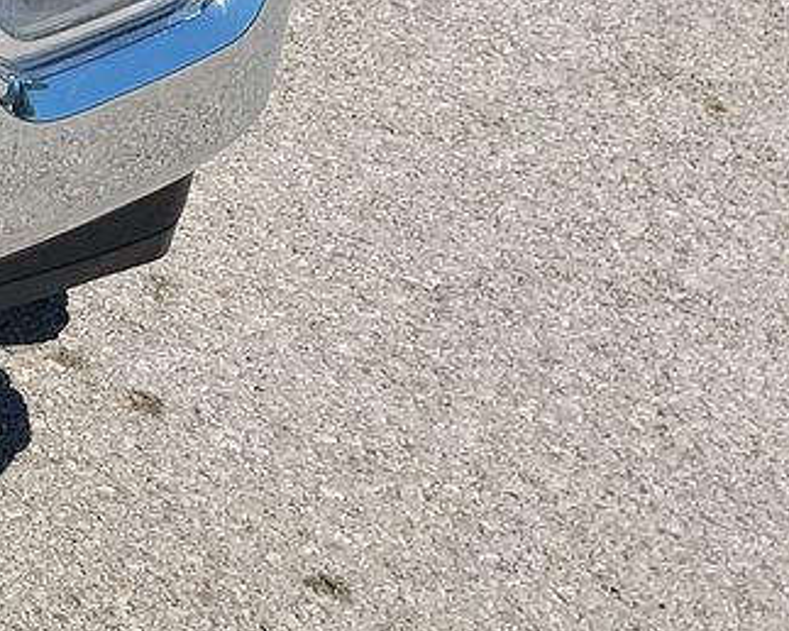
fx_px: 2707
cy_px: -460
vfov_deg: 12.3
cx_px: -1019
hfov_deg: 13.1
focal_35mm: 116
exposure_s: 1/1090
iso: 50
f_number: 1.8
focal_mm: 6.7
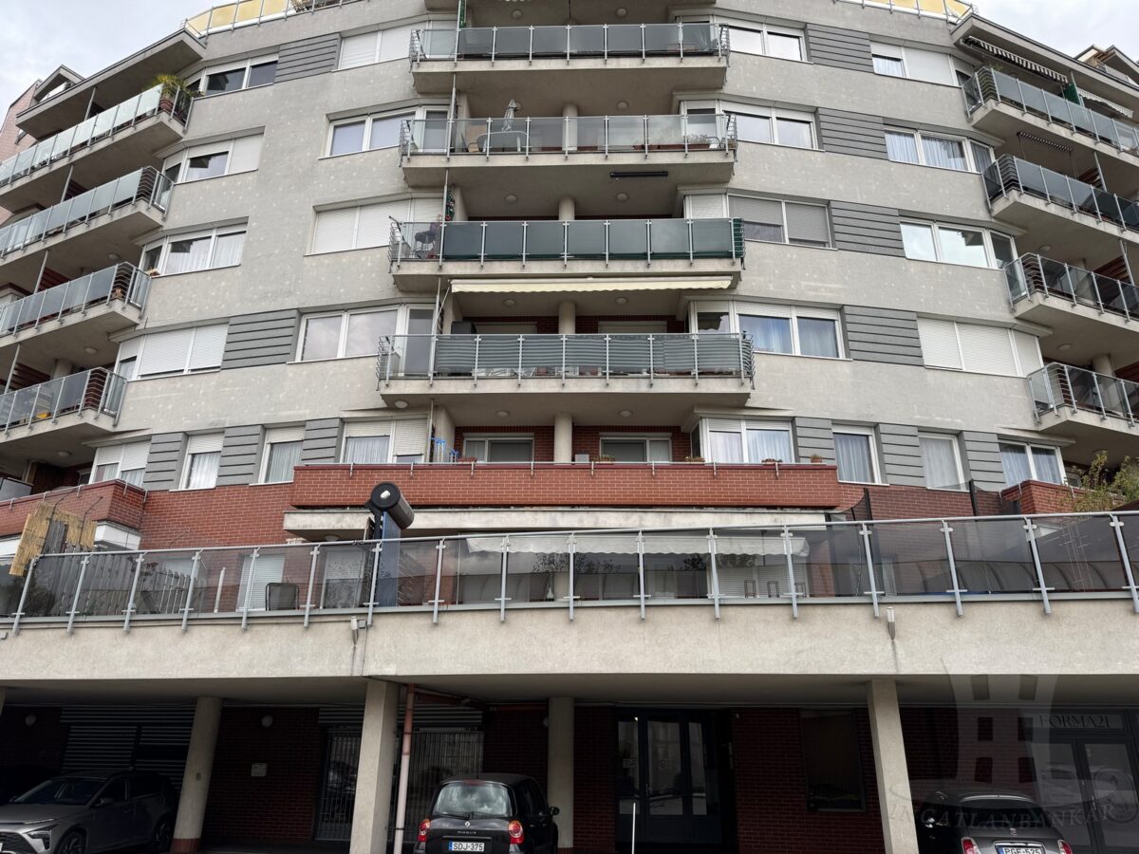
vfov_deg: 56.8
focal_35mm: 24
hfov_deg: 71.6
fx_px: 790
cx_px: 570
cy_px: 427
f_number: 1.78
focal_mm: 6.76
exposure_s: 1/952
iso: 80
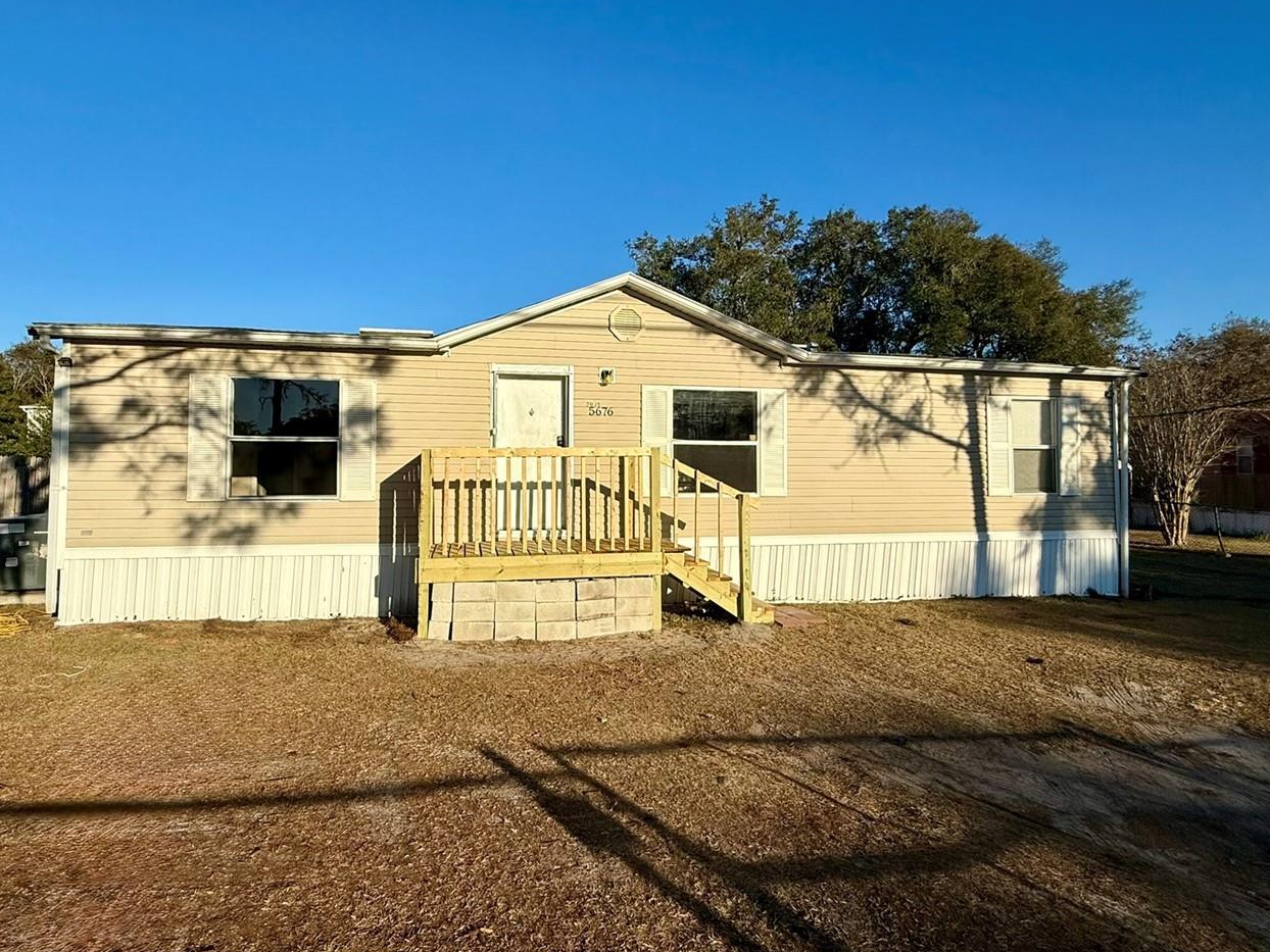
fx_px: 660
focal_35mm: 18
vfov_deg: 71.5
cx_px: 596
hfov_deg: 87.7
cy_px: 446
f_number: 2.2
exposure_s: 1/4425
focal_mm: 2.22
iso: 50
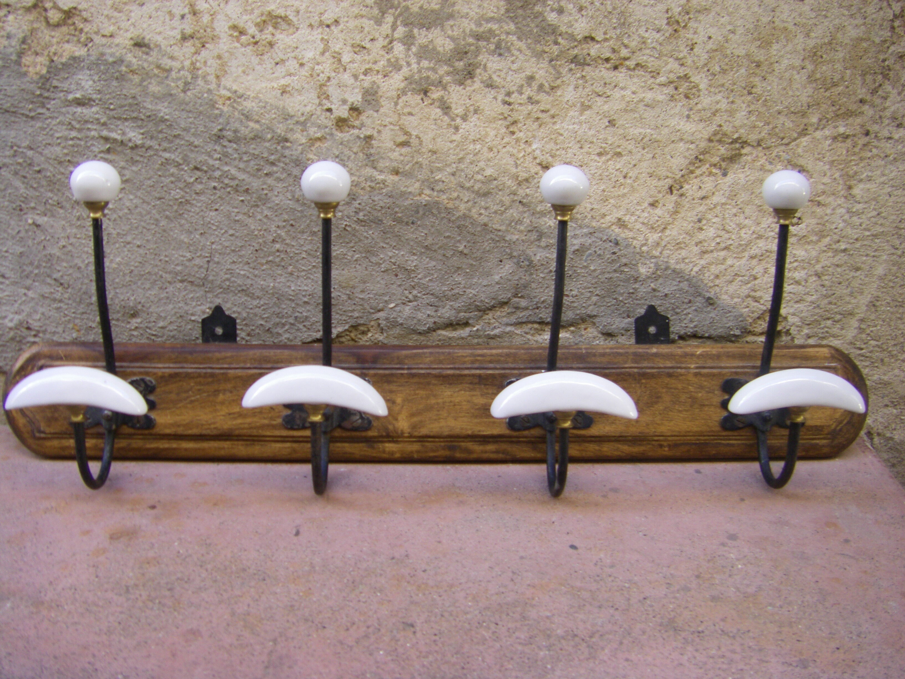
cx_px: 452
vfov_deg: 37.7
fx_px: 993
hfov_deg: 49.0
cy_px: 340
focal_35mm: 38
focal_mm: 6.3
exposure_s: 1/50
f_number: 3.5
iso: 100
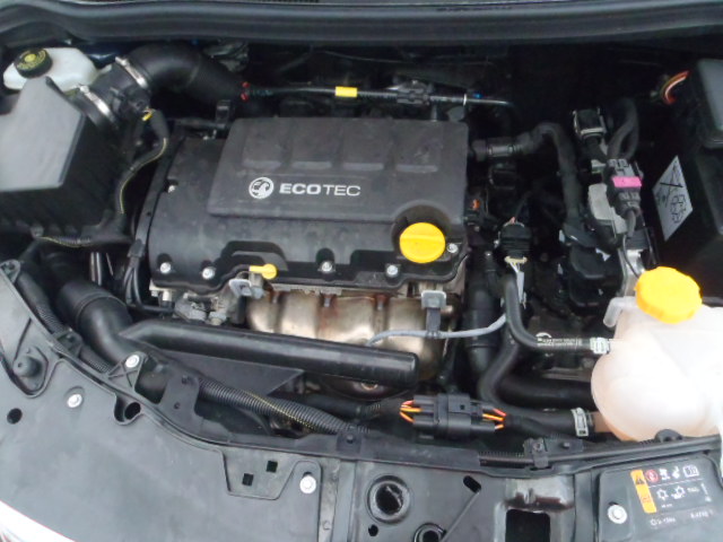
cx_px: 362
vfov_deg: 49.7
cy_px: 271
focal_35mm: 28
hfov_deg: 63.4
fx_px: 585
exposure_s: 1/250
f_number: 3.5
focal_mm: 5
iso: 800
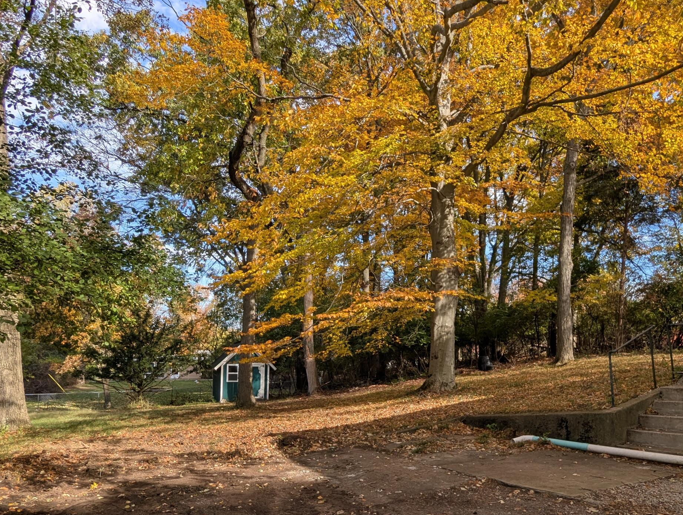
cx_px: 407
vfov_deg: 52.2
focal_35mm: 26
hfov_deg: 66.6
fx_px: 514
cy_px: 343
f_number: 2.2
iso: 44
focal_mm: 2.35
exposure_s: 1/588
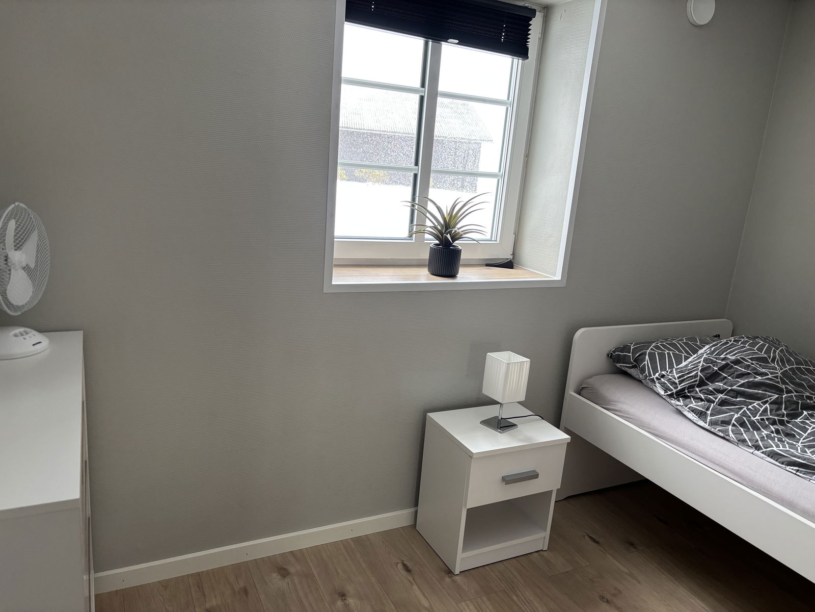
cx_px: 408
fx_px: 612
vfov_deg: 53.1
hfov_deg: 67.3
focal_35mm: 26
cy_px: 306
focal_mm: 5.96
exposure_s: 1/79
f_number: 1.6
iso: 125
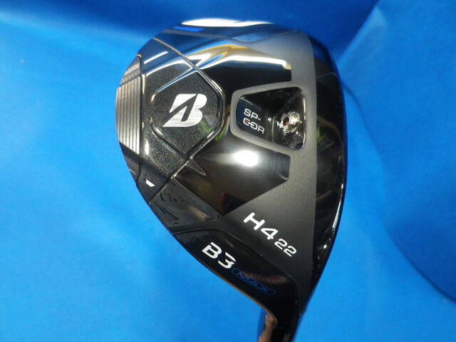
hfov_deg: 69.4
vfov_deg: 54.9
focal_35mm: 25
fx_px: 329
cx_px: 228
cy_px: 171
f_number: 3.5
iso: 400
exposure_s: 1/40
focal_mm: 4.5
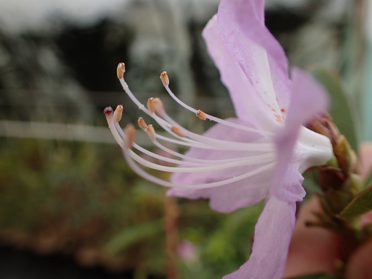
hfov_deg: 60.0
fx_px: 322
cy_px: 140
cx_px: 186
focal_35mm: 30
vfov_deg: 46.8
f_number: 2.3
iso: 100
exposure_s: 1/200
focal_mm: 5.5
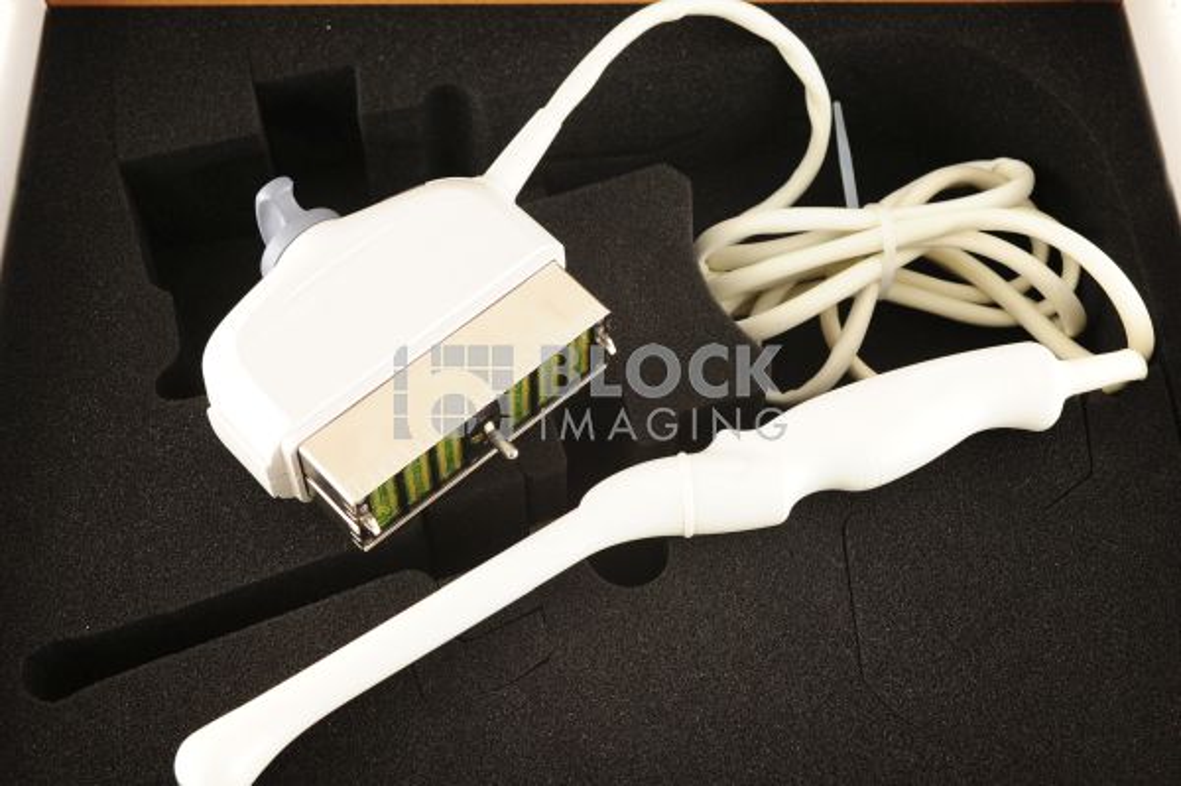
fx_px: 1639
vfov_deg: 26.9
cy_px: 393
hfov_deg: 39.6
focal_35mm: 50
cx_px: 590
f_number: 9
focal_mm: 50
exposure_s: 1/125
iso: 1600
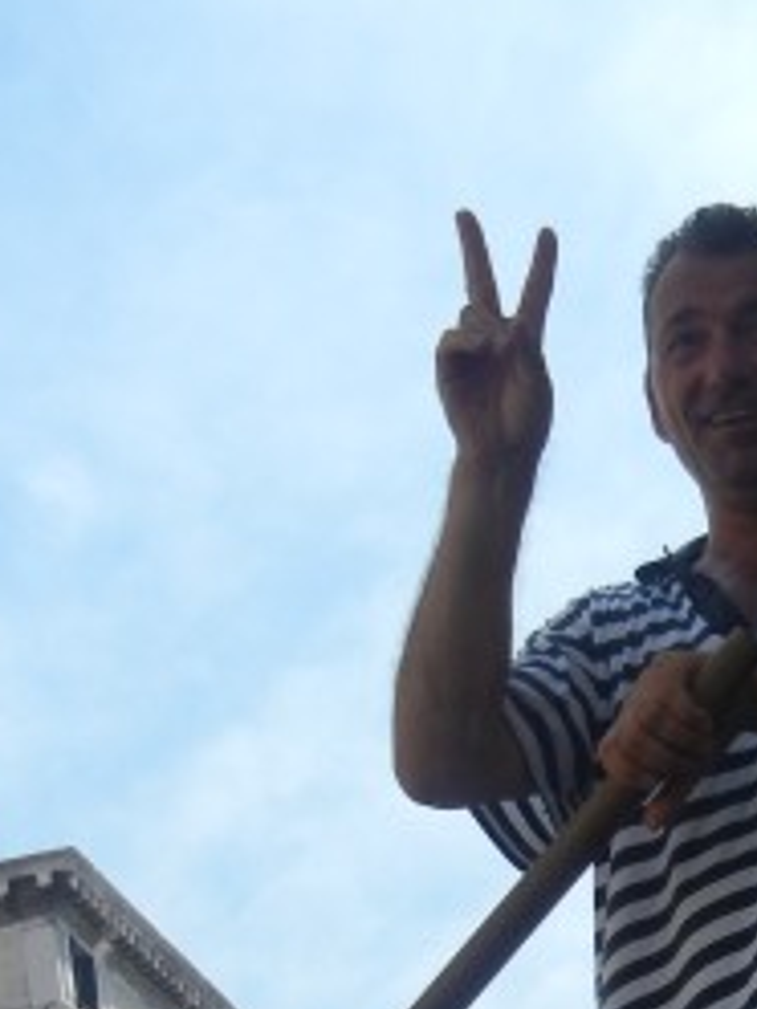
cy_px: 997
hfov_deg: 15.5
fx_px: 2712
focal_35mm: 93
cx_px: 810
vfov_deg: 20.4
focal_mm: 5.4
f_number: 7
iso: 160
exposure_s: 1/397
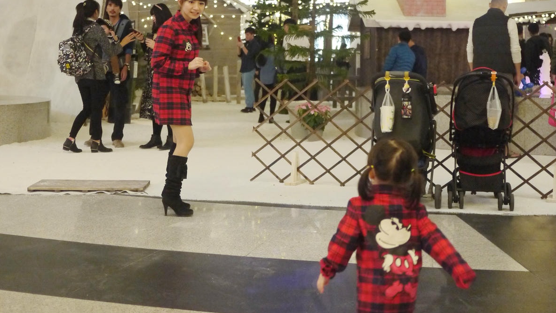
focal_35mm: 59
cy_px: 72
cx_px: 282
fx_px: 870
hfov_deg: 35.4
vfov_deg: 20.2
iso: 800
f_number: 1.7
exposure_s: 1/125
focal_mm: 20
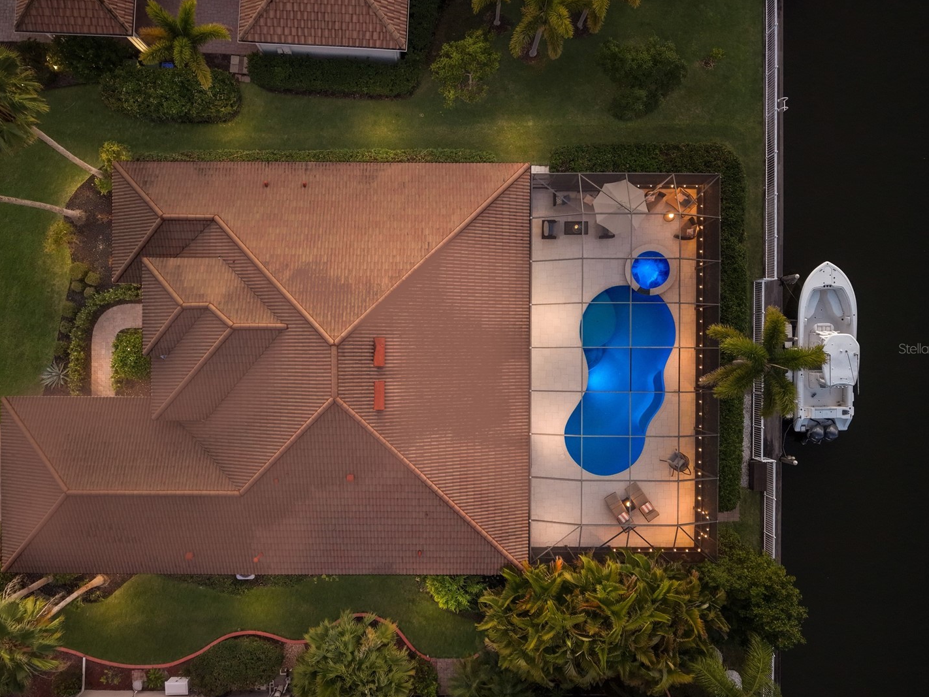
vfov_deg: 51.4
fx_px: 725
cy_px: 348
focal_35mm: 27
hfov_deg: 65.3
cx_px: 438
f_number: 1.8
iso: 1340
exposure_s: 1/8
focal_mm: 8.67
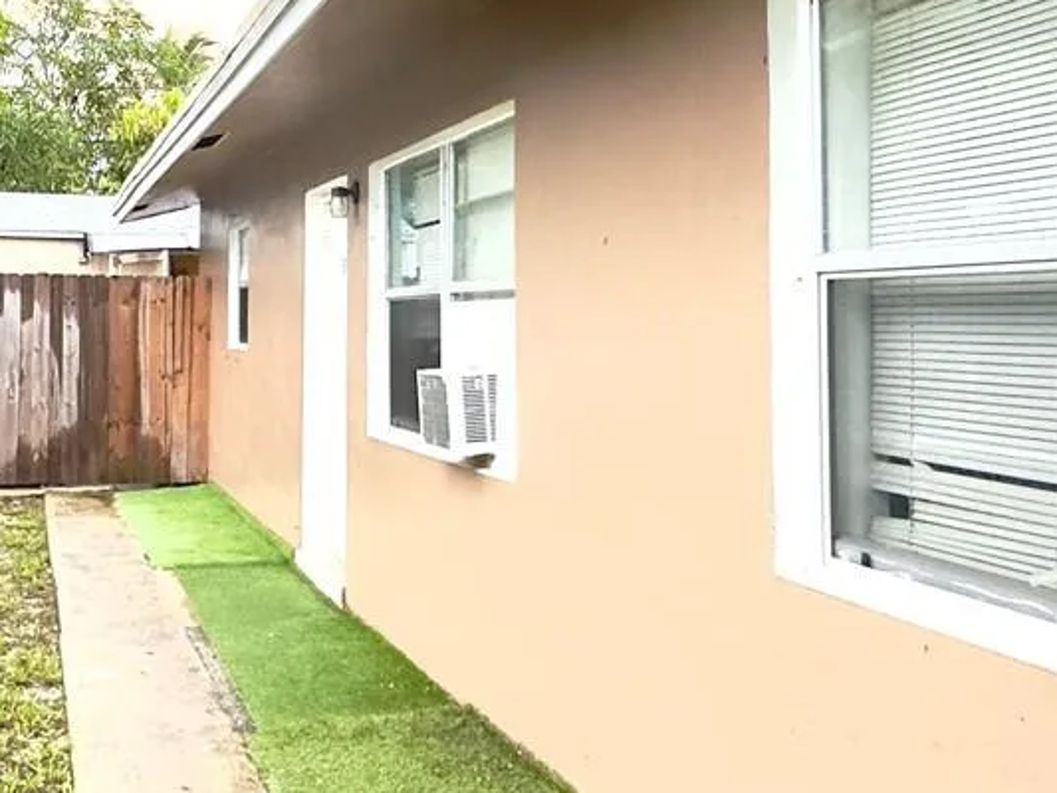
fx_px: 1283
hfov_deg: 43.4
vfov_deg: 33.9
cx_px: 268
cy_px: 230
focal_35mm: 42
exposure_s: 1/99
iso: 64
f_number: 2.2
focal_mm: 2.22
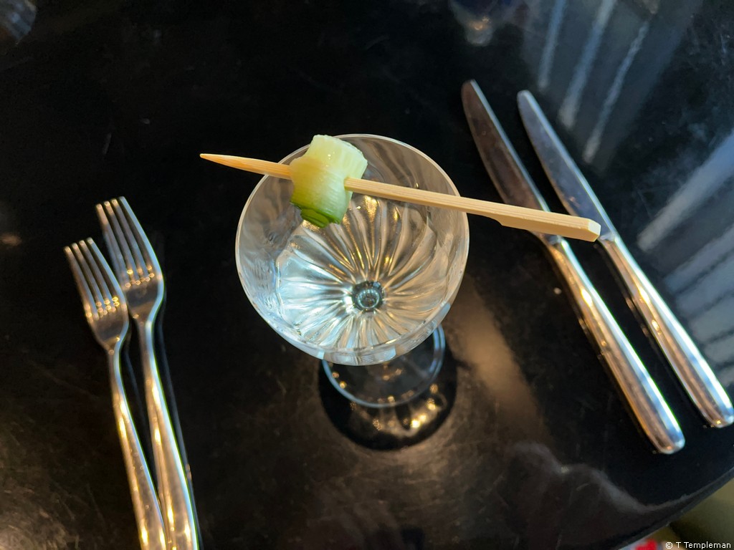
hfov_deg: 67.3
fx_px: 551
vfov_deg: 53.1
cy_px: 275
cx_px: 367
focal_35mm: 26
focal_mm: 5.7
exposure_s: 1/33
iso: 400
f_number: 1.5
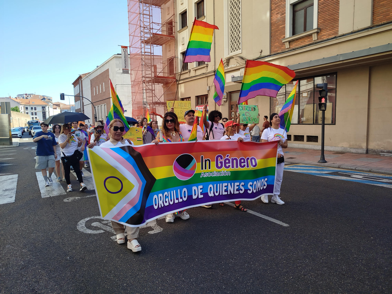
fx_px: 272
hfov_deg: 71.6
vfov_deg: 56.8
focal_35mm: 24
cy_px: 147
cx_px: 196
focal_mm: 5.31
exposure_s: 1/273
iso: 50
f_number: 1.7
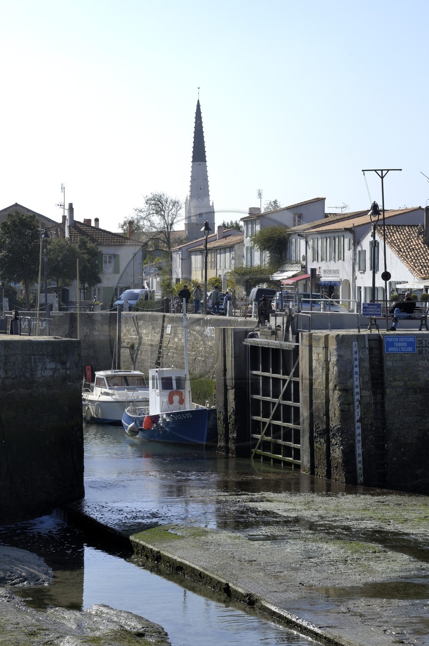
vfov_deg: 18.4
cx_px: 226
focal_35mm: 111
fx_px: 1990
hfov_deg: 12.3
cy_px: 329
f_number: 11
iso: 100
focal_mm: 70
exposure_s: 1/160
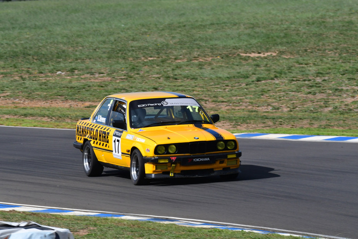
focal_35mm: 630
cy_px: 120
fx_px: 6267
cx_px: 179
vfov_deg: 2.2
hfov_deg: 3.3
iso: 400
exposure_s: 1/640
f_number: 13
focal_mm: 420
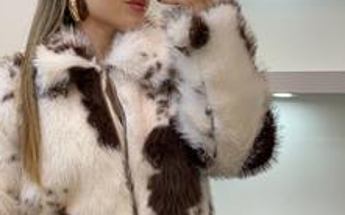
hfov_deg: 20.2
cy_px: 141
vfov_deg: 12.7
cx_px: 122
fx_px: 968
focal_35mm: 103
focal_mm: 6
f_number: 2
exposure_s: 1/100
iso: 80
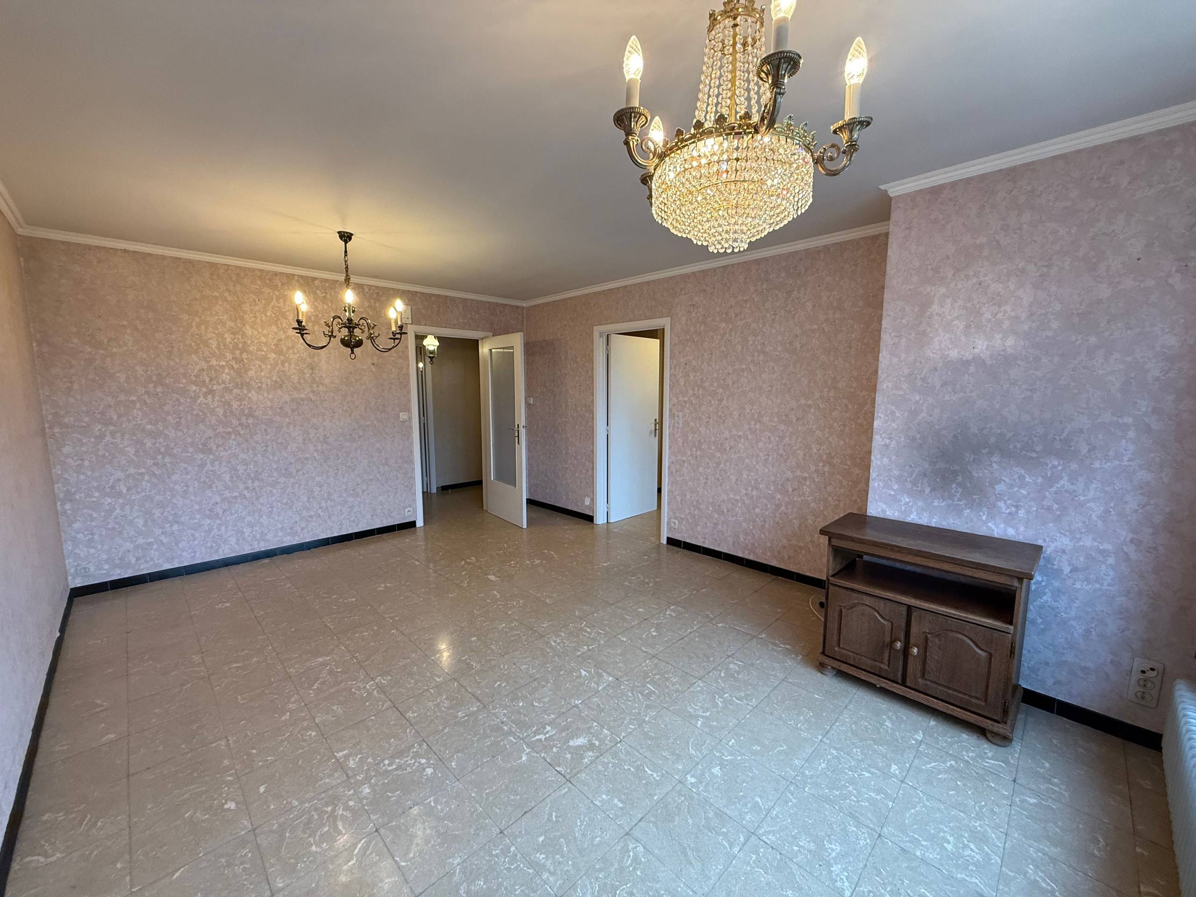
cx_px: 598
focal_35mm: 14
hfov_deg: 102.1
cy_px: 448
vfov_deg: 85.7
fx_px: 484
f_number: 2.2
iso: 250
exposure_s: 1/100
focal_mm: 2.22
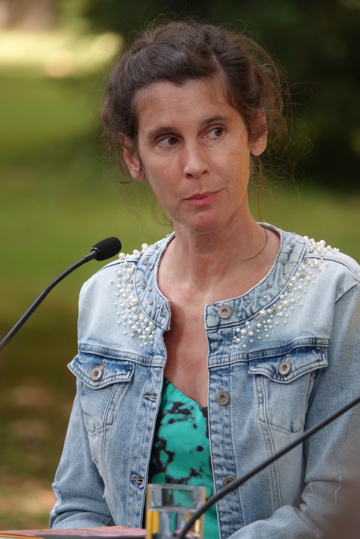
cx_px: 180
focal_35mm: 599
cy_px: 270
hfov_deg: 2.3
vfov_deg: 3.4
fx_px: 8984
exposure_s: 1/100
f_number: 4
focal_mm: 219.82
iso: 800
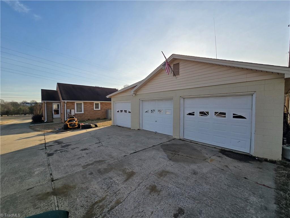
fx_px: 109
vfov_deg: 89.9
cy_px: 109
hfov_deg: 106.2
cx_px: 145
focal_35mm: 13
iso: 50
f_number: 2.2
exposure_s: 1/2635
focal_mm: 2.2
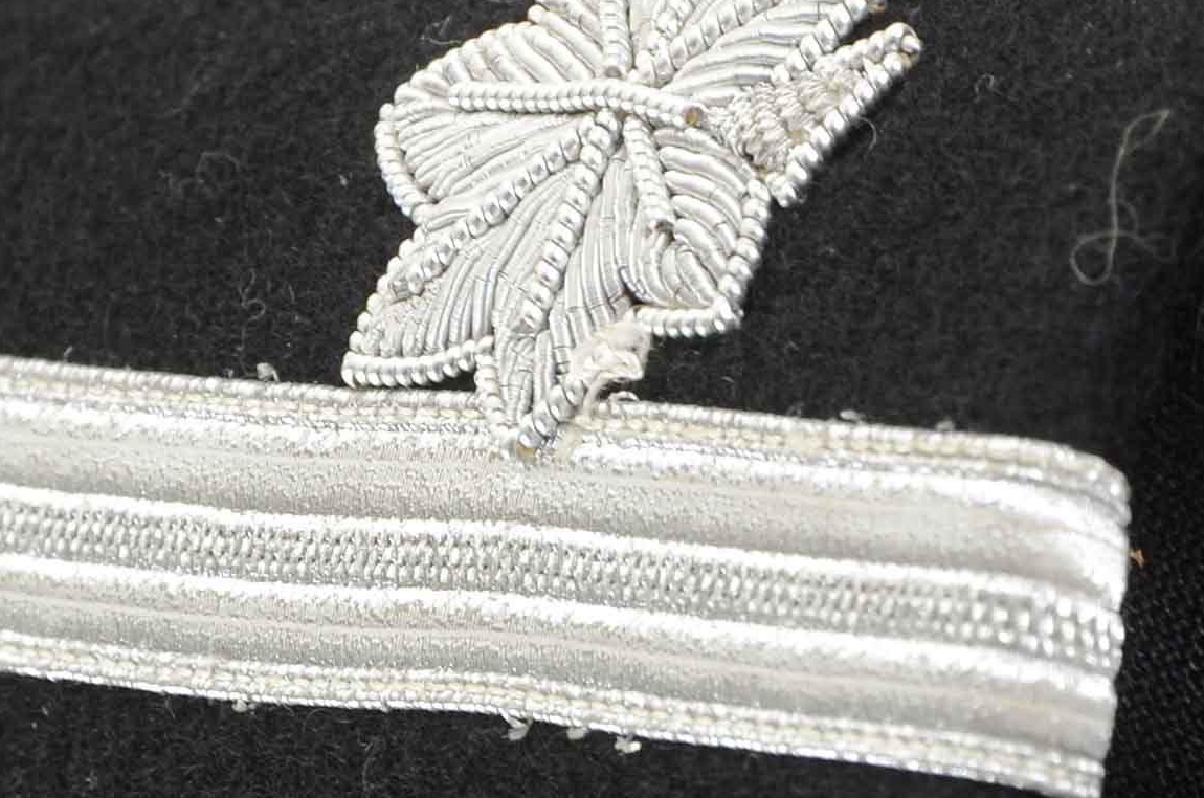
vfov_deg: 2.5
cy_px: 197
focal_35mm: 546
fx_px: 18230
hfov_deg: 3.8
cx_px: 499
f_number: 9
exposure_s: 1/160
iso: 200
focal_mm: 85
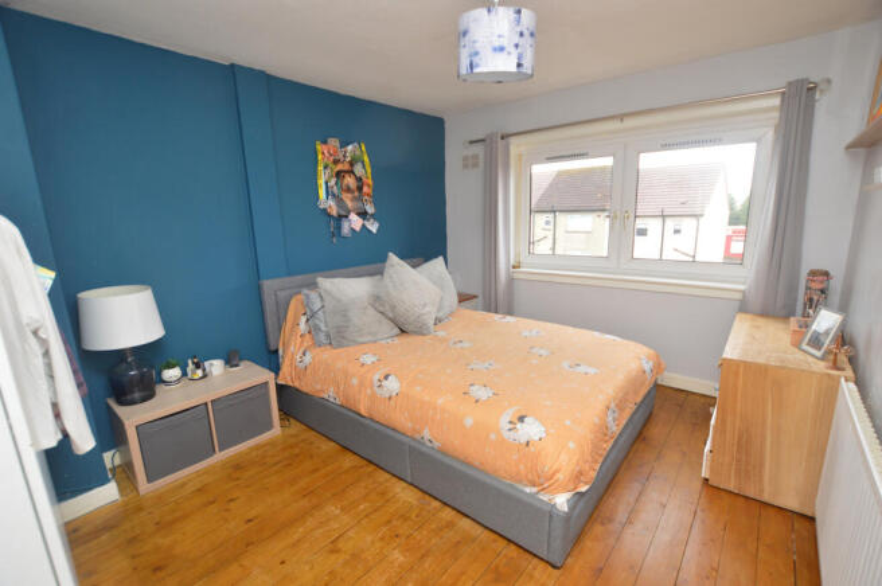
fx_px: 367
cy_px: 293
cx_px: 441
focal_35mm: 15
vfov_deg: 77.2
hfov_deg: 100.4
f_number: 4
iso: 400
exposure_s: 1/60
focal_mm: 10
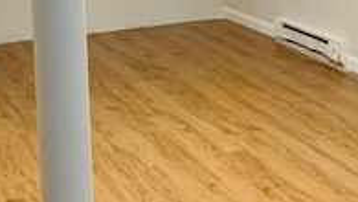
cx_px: 154
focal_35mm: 93
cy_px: -75
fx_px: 883
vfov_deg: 12.6
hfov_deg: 22.9
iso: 320
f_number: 1.8
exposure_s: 1/40
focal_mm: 4.25
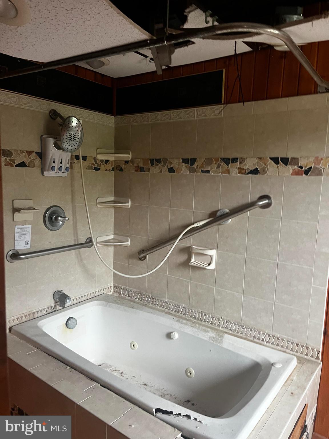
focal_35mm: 26
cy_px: 220
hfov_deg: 53.1
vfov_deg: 67.3
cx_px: 164
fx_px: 329
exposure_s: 1/60
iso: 250
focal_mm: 5.1
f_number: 1.6
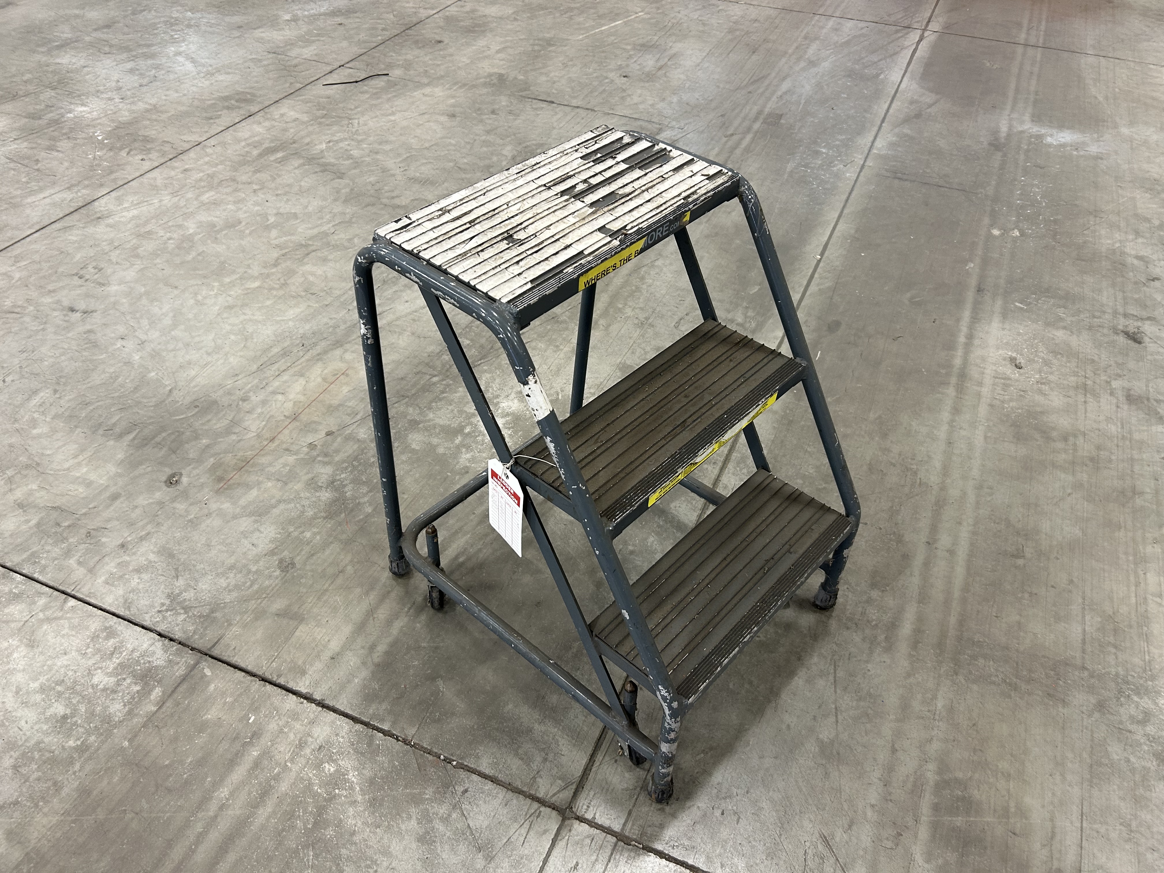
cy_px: 436
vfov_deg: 53.1
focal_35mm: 26
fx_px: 874
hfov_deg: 67.3
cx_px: 582
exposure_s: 1/60
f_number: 1.5
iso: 125
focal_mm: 5.7
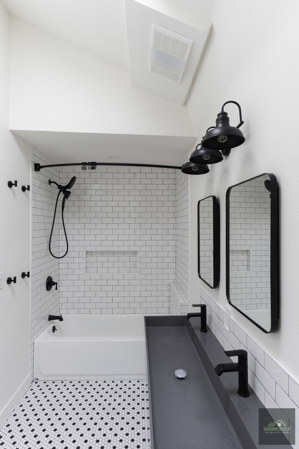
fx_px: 224
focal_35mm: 18
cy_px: 224
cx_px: 150
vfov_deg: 90.0
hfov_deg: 67.4
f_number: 7.1
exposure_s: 1/30
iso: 500
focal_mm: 18
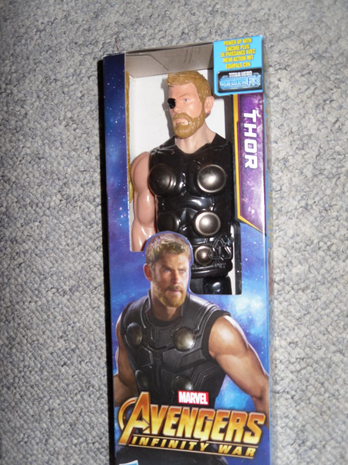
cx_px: 174
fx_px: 469
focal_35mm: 35
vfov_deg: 52.6
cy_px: 232
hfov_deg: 40.7
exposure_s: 1/45
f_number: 3.5
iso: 80
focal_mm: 6.3
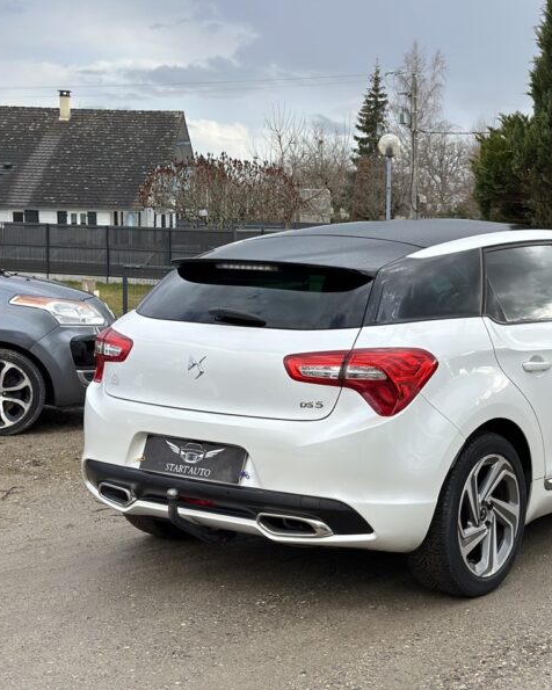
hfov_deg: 24.0
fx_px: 1287
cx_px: 413
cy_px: 346
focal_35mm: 63
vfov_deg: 30.0
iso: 80
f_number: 1.78
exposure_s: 1/1639
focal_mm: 6.86
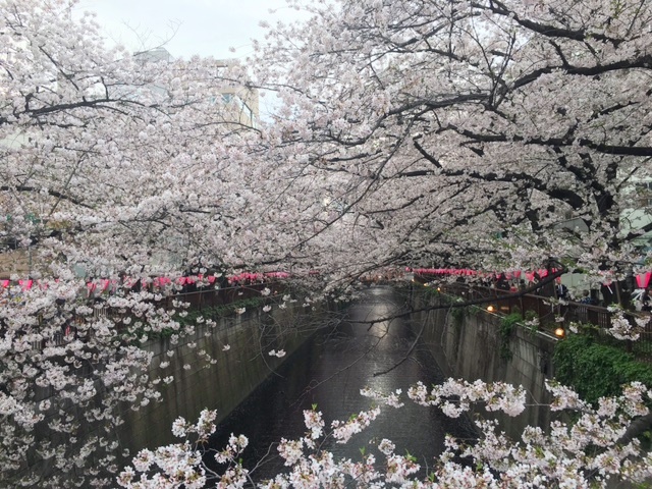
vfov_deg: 48.2
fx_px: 546
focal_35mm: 29
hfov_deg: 61.7
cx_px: 326
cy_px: 244
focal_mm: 4.15
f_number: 2.2
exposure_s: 1/169
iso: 25
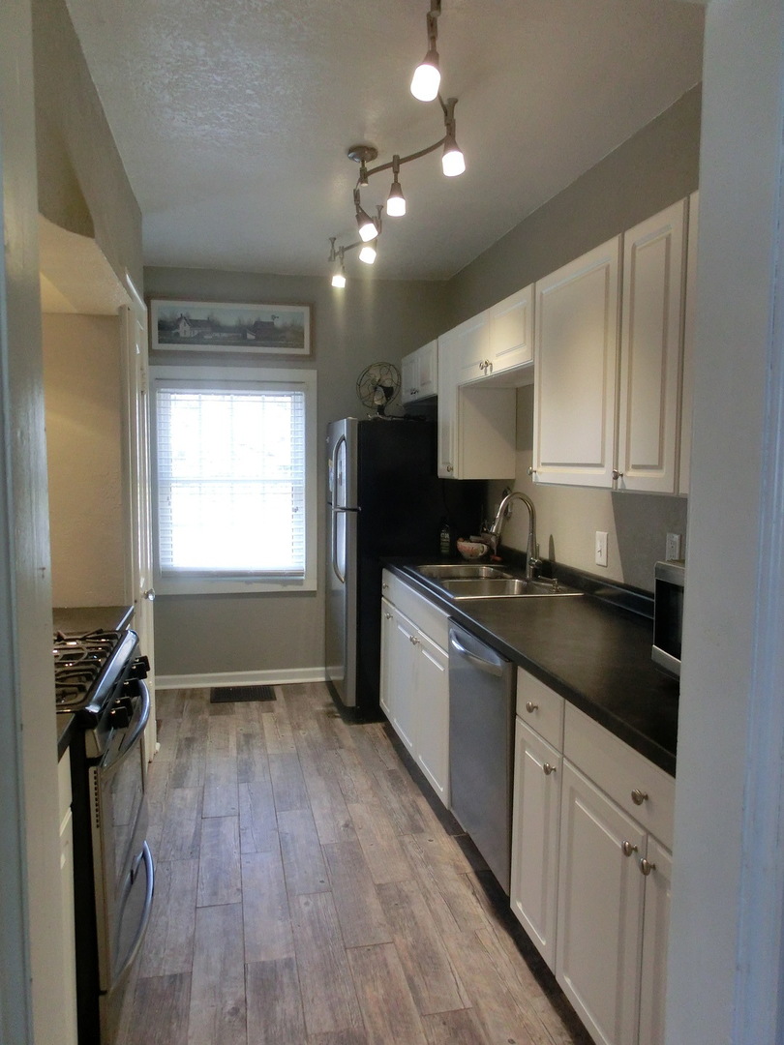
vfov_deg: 71.6
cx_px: 392
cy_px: 522
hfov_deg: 56.8
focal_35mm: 24
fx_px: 725
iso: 400
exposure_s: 1/60
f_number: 3
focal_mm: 4.24
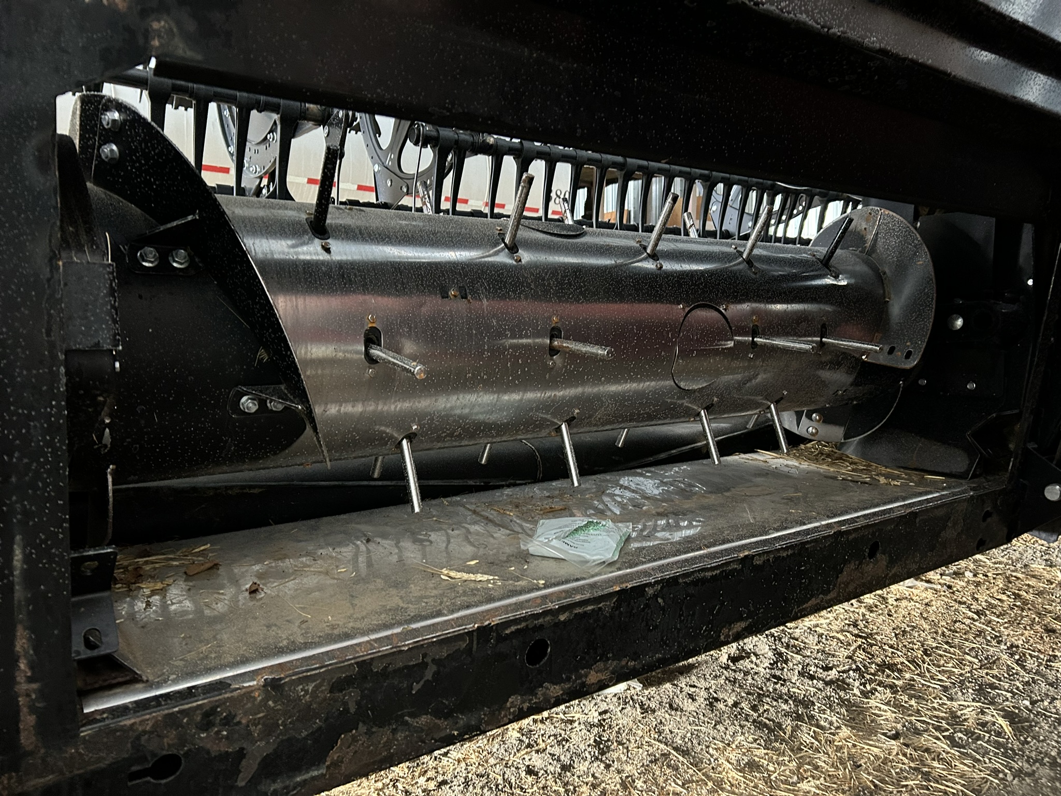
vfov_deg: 53.1
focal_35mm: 26
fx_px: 797
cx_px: 530
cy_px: 398
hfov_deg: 67.3
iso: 640
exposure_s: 1/32
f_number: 1.5
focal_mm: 5.7
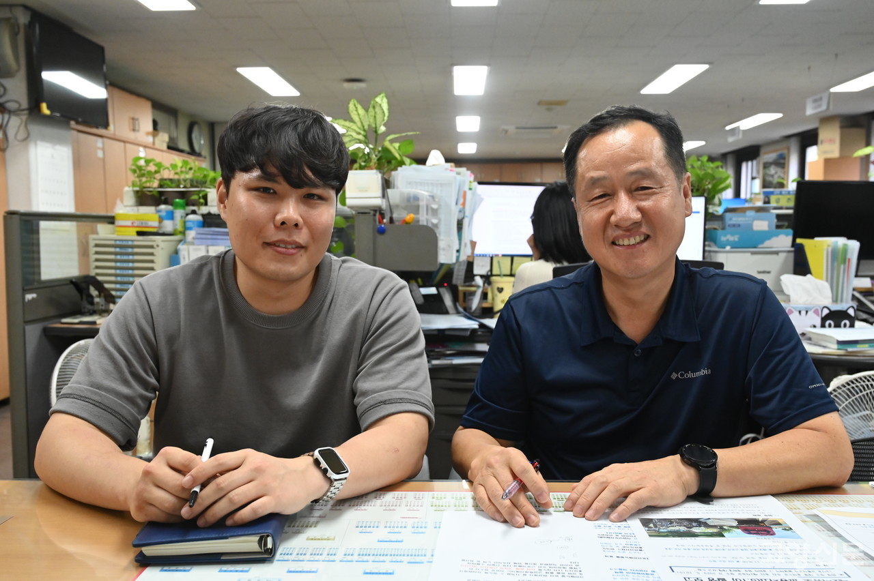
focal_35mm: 32
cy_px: 290
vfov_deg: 41.1
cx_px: 437
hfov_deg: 58.7
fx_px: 776
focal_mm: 32
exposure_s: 1/125
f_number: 6.3
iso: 4000
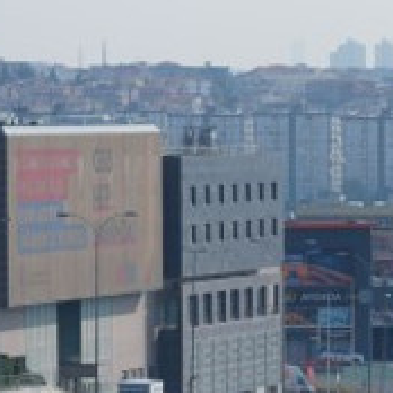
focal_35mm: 392
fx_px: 5035
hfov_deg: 4.5
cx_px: 332
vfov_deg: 4.5
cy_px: 525
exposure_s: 1/1000
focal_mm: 104
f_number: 5
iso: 125
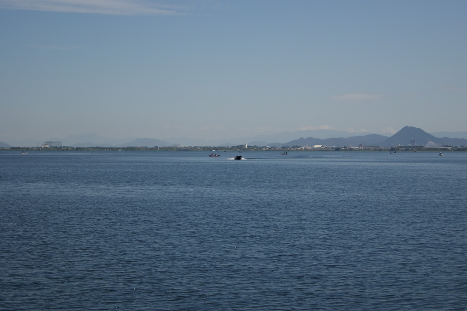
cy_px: 154
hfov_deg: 24.3
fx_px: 1083
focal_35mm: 84
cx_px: 236
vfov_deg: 16.4
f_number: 5.6
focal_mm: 55
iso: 100
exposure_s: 1/1000
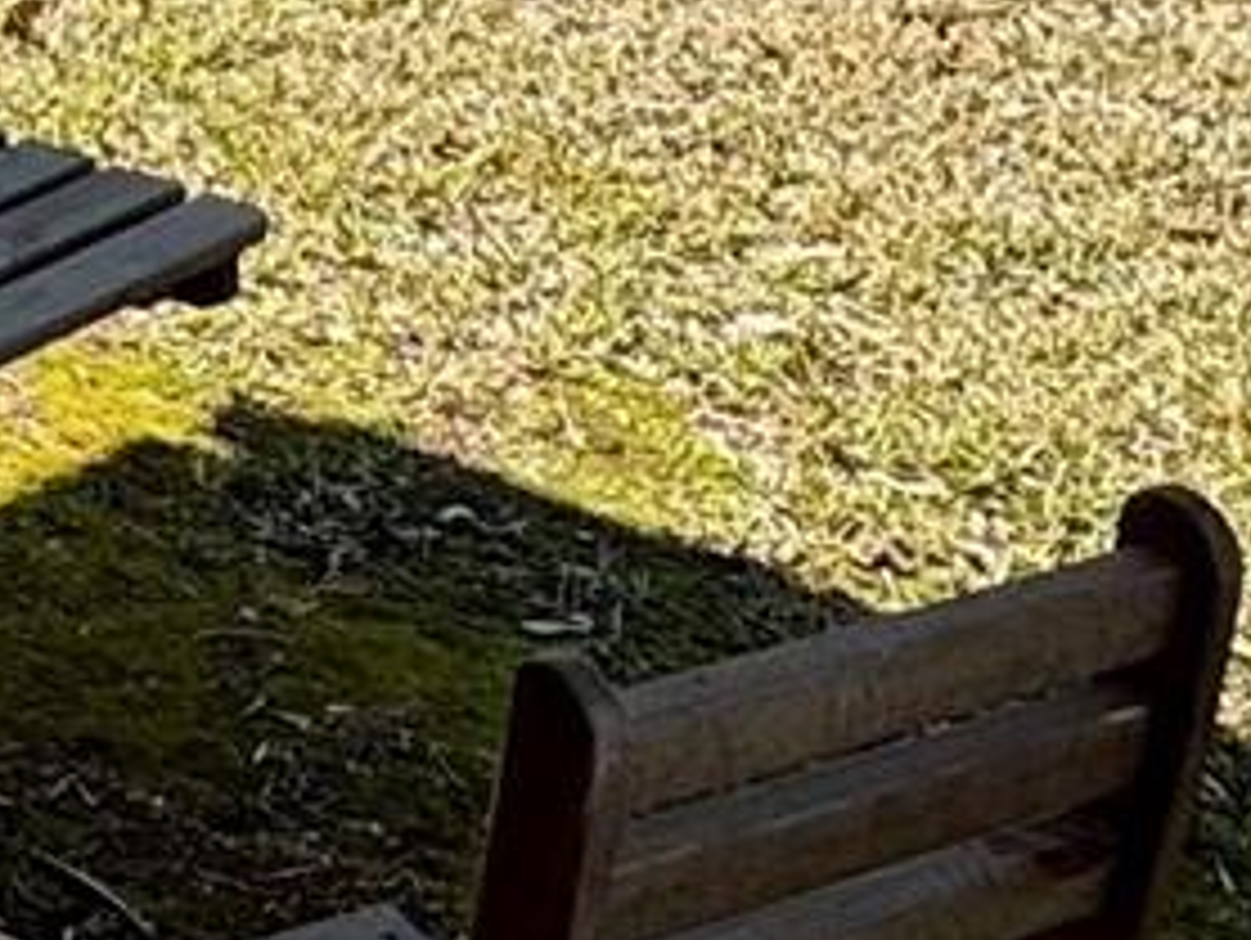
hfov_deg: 16.8
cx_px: -774
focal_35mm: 103
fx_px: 3726
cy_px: -1201
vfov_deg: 12.0
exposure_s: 1/1006
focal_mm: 2.22
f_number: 2.2
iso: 50
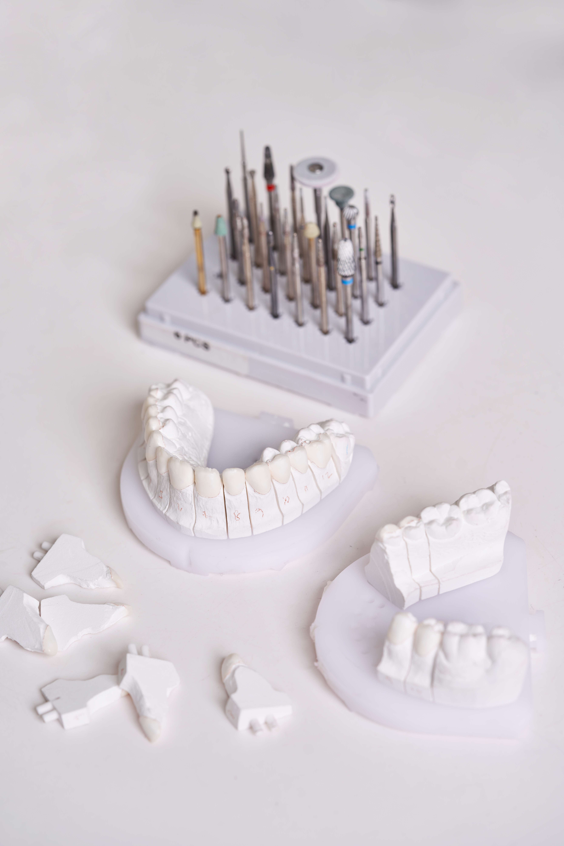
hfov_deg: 15.2
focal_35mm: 90
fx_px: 2114
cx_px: 282
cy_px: 423
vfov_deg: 22.6
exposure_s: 1/160
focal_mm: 90
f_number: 5.6
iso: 100
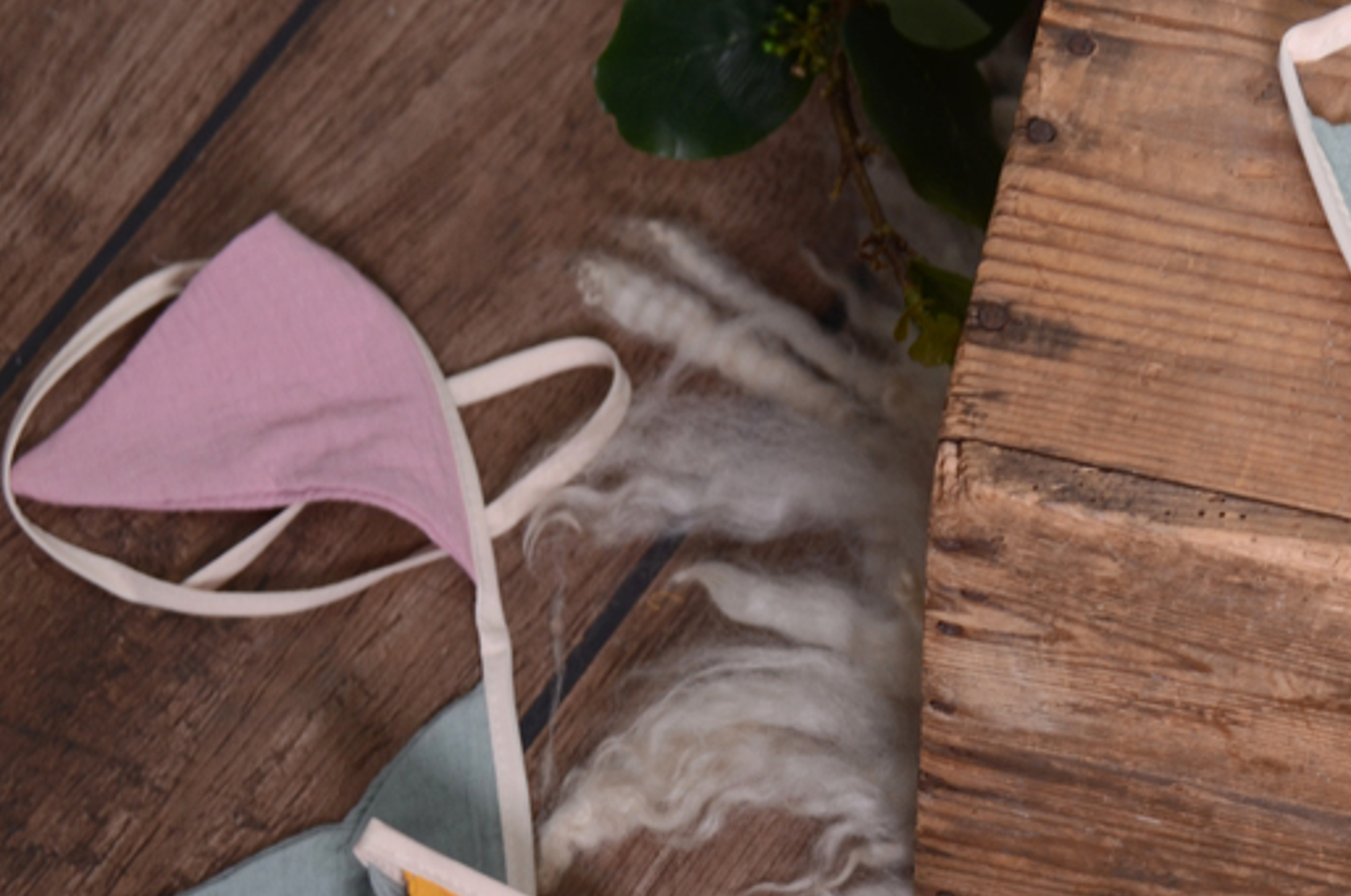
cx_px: 1354
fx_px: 4983
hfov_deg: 15.2
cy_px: 713
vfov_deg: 10.2
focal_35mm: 133
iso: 200
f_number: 4.5
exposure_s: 1/100
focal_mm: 38
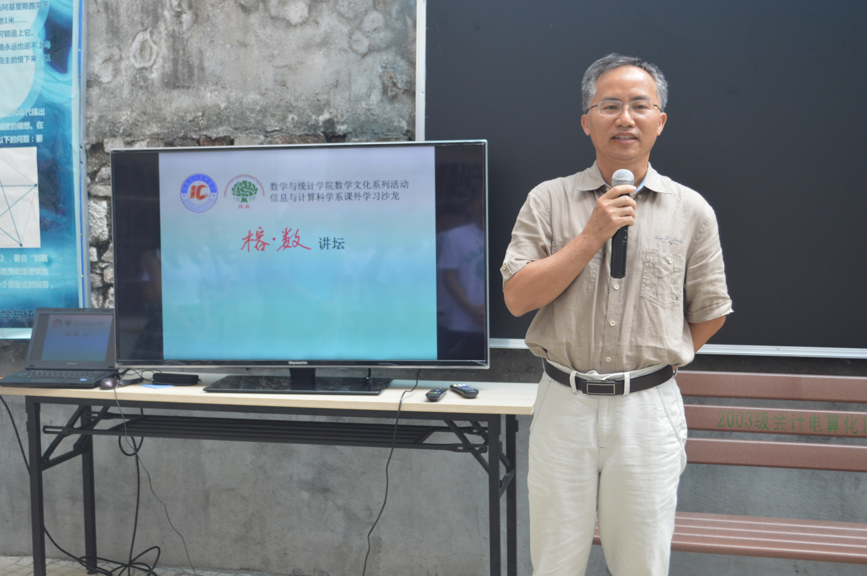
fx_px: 1083
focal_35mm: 45
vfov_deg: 29.8
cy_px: 288
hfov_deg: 43.6
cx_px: 434
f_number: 5
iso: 400
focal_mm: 30
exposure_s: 1/100
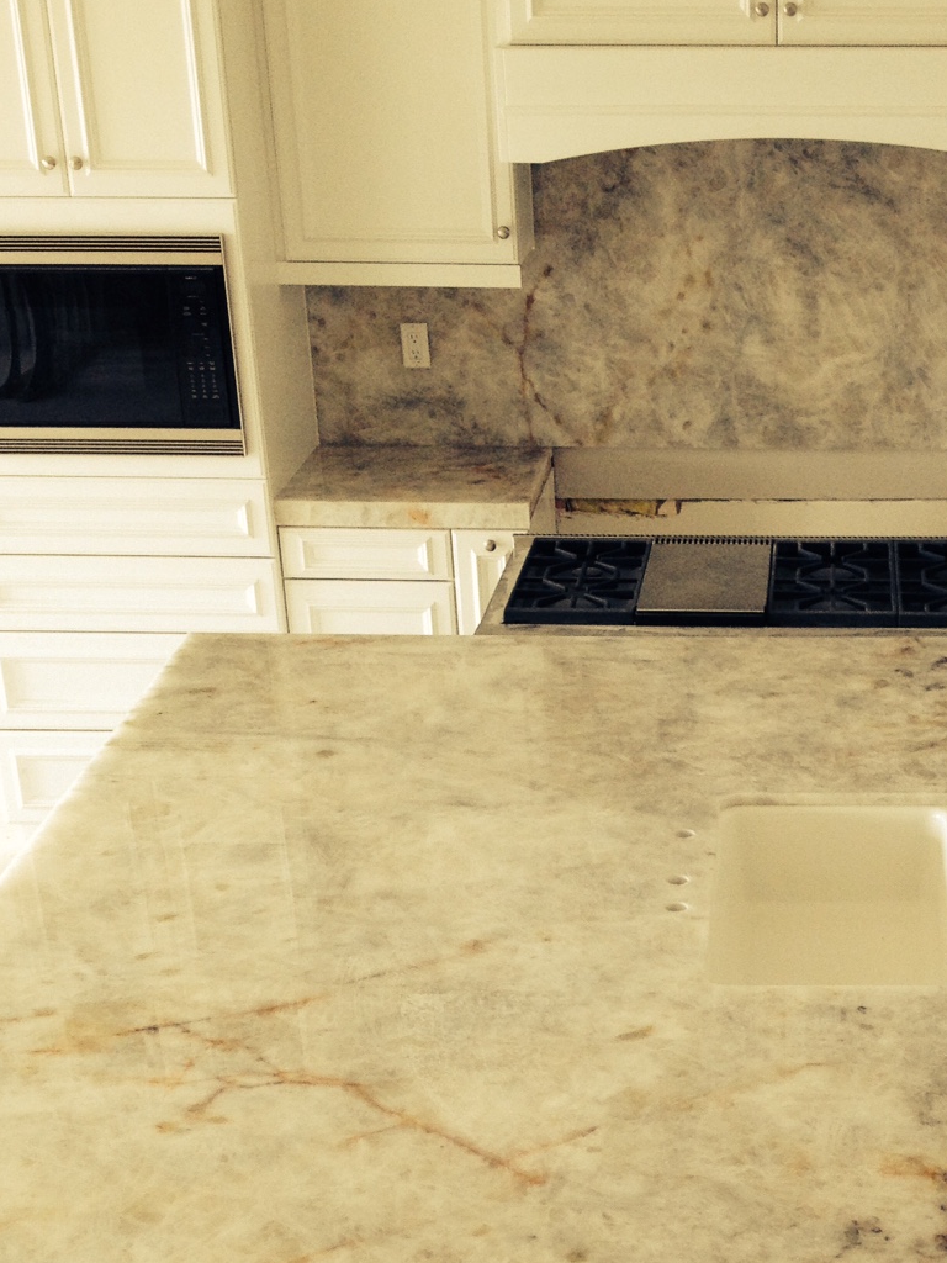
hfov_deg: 20.6
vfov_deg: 27.1
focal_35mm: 70
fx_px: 2553
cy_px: 1057
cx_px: 826
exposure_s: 1/120
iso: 80
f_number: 2.4
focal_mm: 4.28
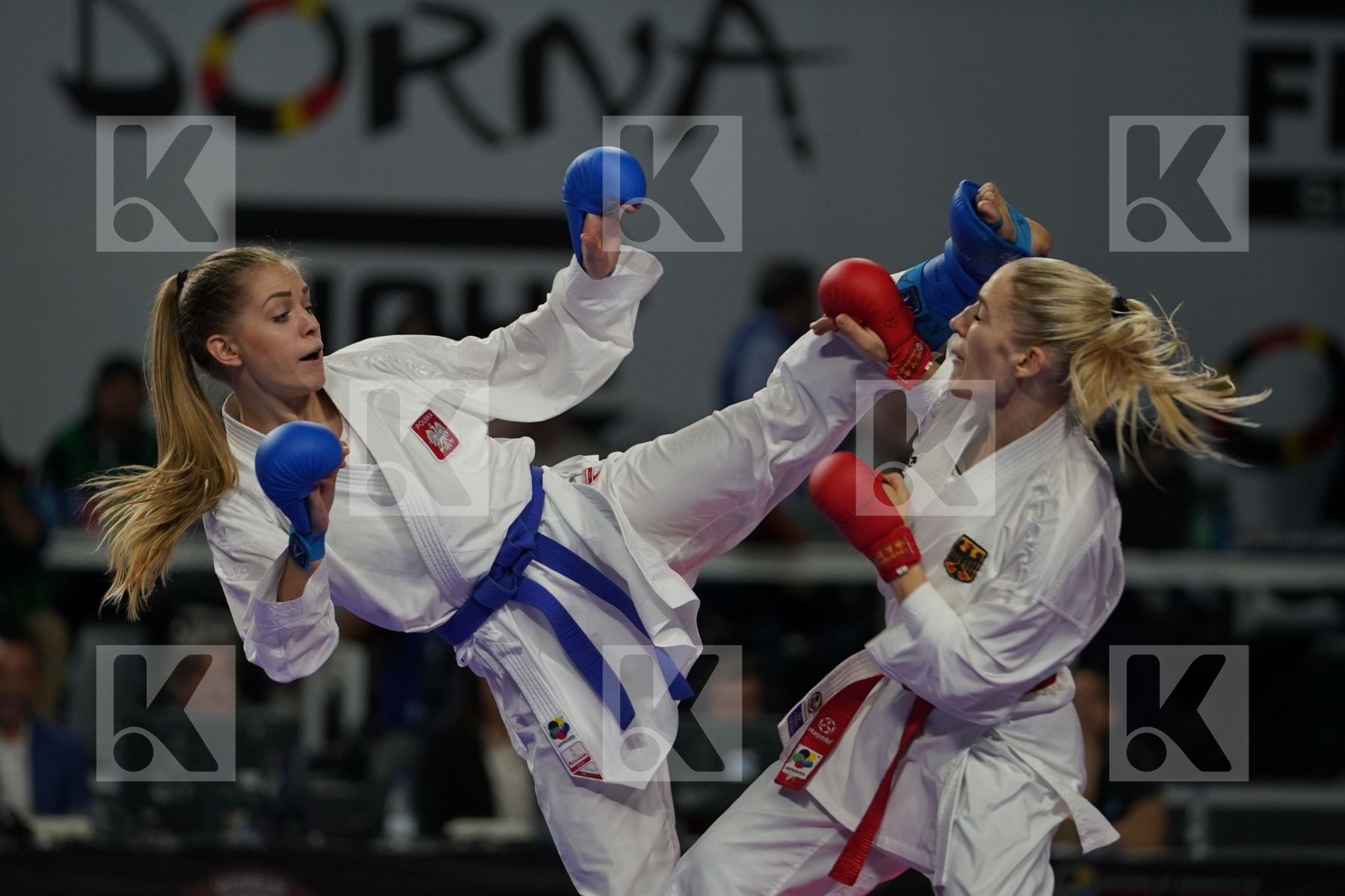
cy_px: 448
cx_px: 672
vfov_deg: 4.7
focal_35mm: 291
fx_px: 10871
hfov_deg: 7.1
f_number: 2.8
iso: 800
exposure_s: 1/1000
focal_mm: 194
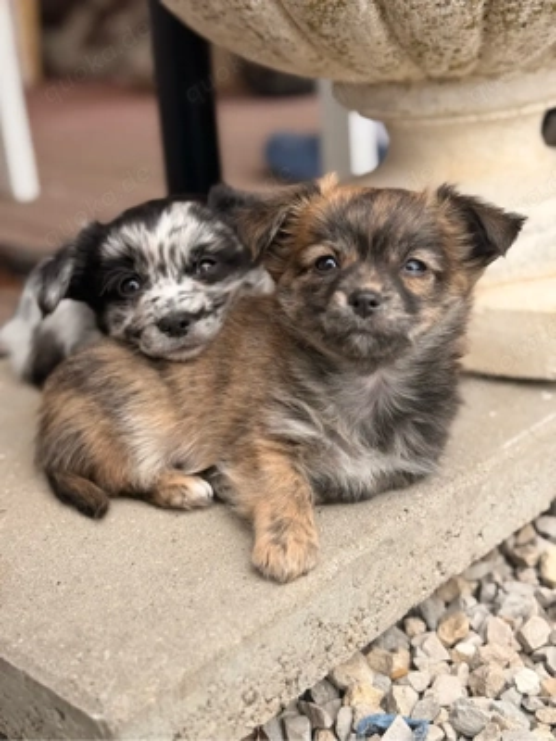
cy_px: 370
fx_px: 1028
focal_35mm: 48
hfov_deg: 30.3
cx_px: 278
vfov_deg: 39.7
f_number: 1.78
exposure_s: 1/1456
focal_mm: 6.76
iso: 100
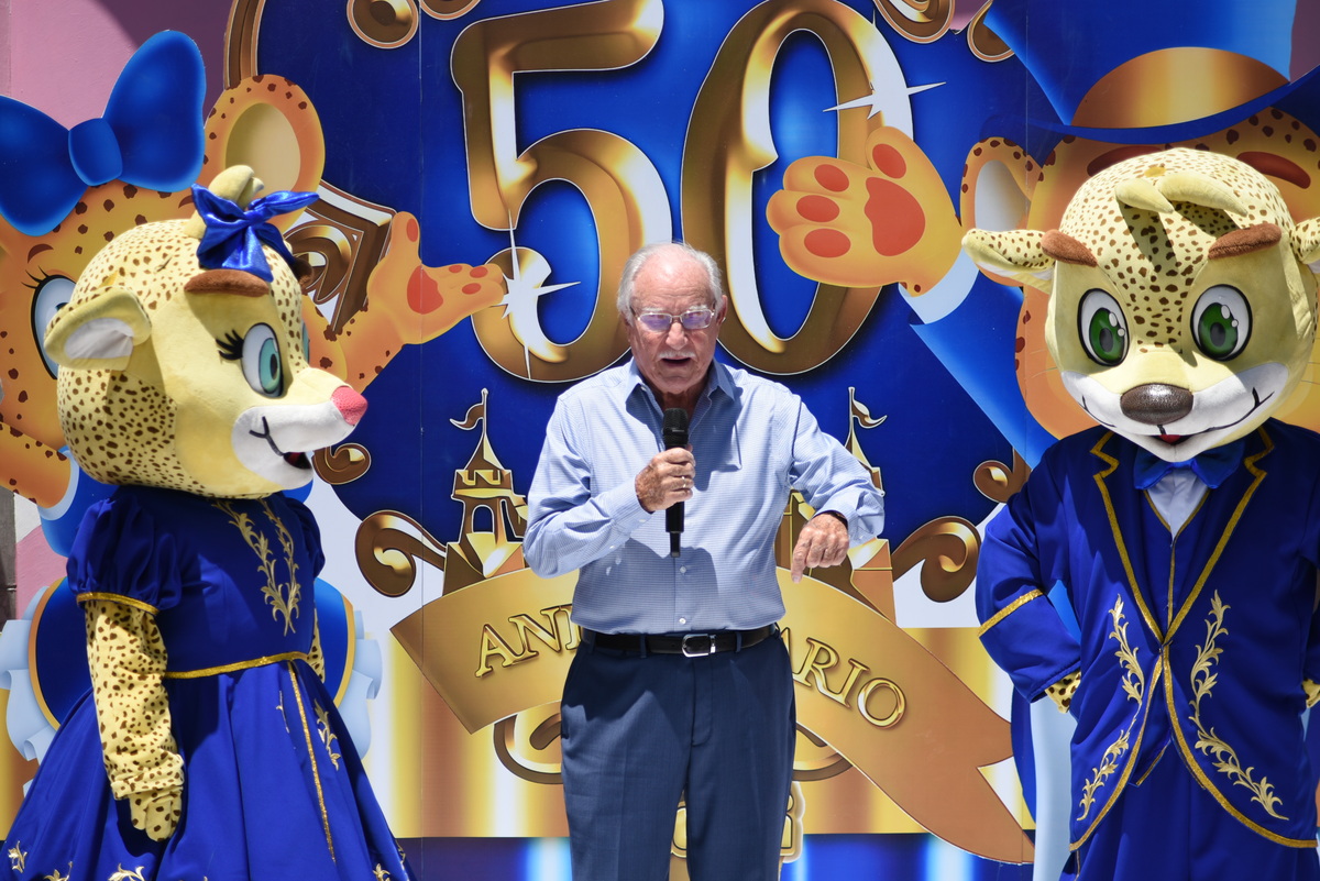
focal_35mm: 145
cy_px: 440
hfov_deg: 14.1
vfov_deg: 9.5
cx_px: 660
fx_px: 5318
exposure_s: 1/800
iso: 100
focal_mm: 145
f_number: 5
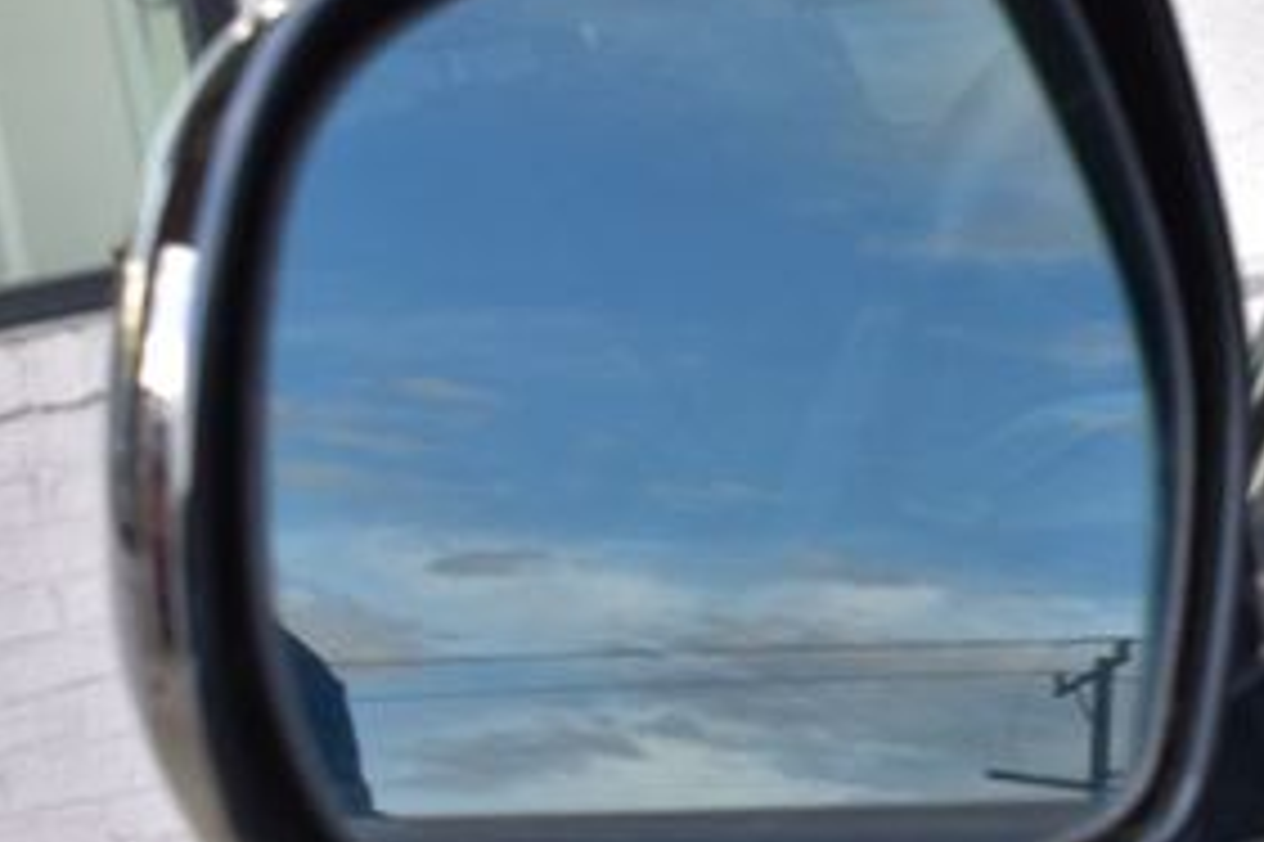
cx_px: 1215
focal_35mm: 116
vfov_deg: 11.8
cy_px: 545
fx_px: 4070
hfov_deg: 17.3
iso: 400
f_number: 7.1
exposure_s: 1/40
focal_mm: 34
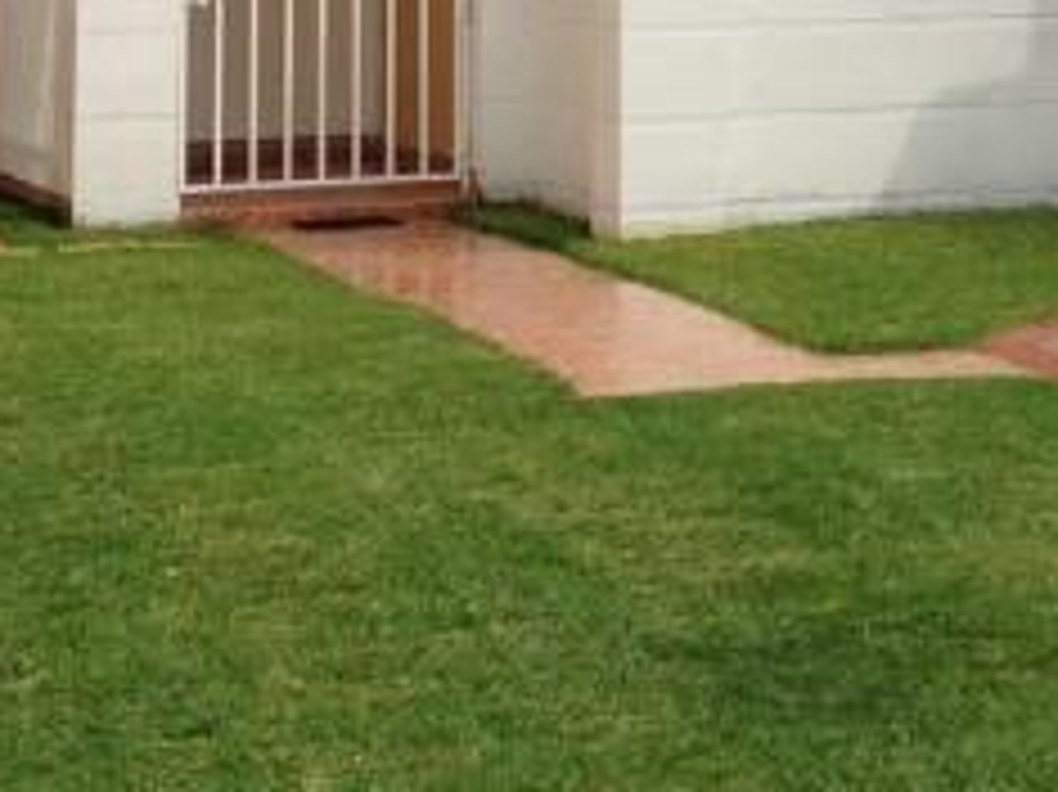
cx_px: 1207
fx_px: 4124
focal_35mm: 135
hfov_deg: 14.2
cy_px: -360
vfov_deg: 10.6
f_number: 2.4
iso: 50
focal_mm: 4.13
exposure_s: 1/1748
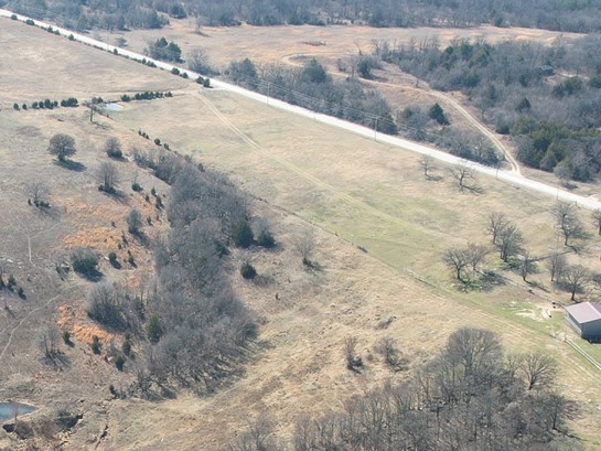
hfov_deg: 24.1
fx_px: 1372
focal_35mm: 79
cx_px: 73
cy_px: 512
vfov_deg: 17.9
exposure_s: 1/725
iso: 100
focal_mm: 8.38
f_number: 2.8
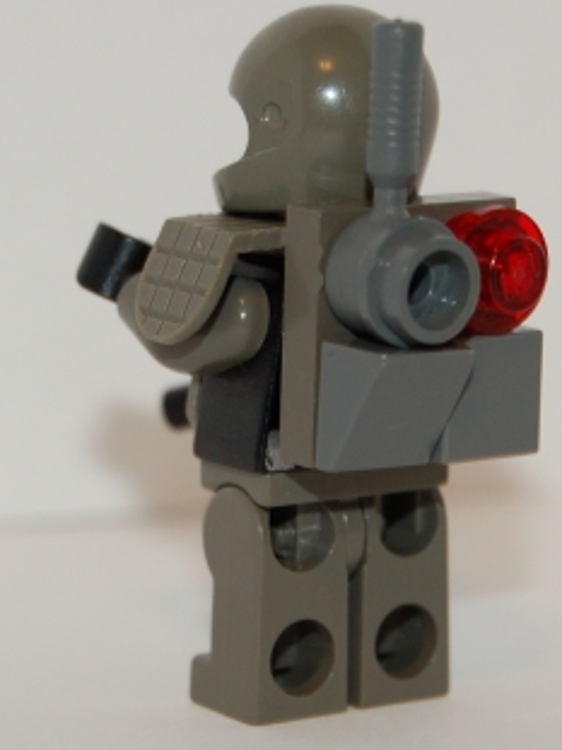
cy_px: 348
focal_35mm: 107
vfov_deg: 18.4
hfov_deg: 13.9
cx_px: 297
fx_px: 2310
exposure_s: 1/60
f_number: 5.6
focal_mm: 55
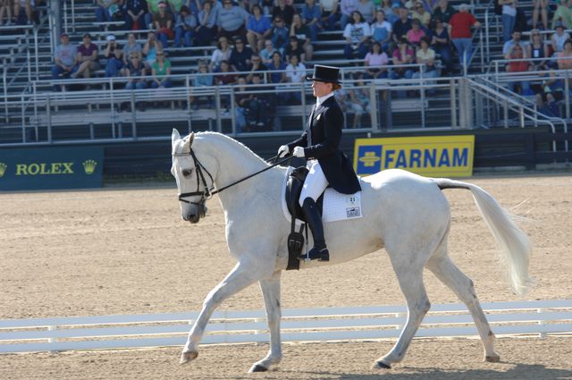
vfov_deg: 4.4
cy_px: 190
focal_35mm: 315
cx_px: 286
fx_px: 4999
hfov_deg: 6.5
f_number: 7.1
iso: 200
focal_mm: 210
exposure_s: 1/320
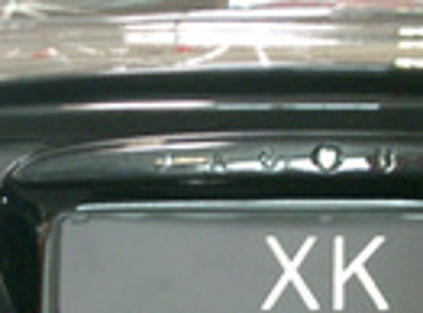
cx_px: 316
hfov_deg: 9.5
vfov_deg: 7.0
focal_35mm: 210
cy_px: 298
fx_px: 2554
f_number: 3
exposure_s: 1/30
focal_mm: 10.2
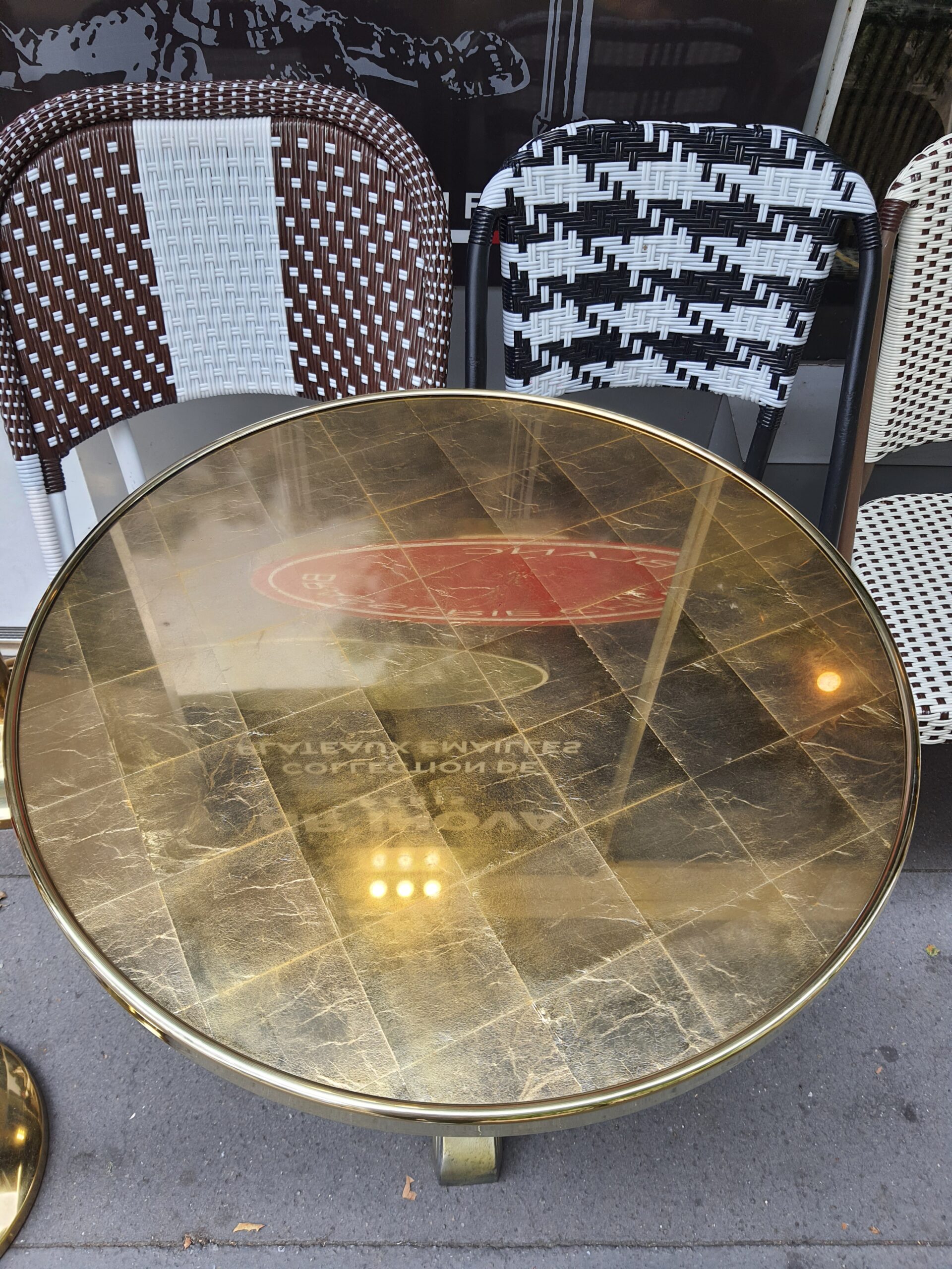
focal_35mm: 26
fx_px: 953
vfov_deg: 67.3
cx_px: 476
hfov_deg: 53.1
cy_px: 634
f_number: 1.7
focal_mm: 4.32
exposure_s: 1/351
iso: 50
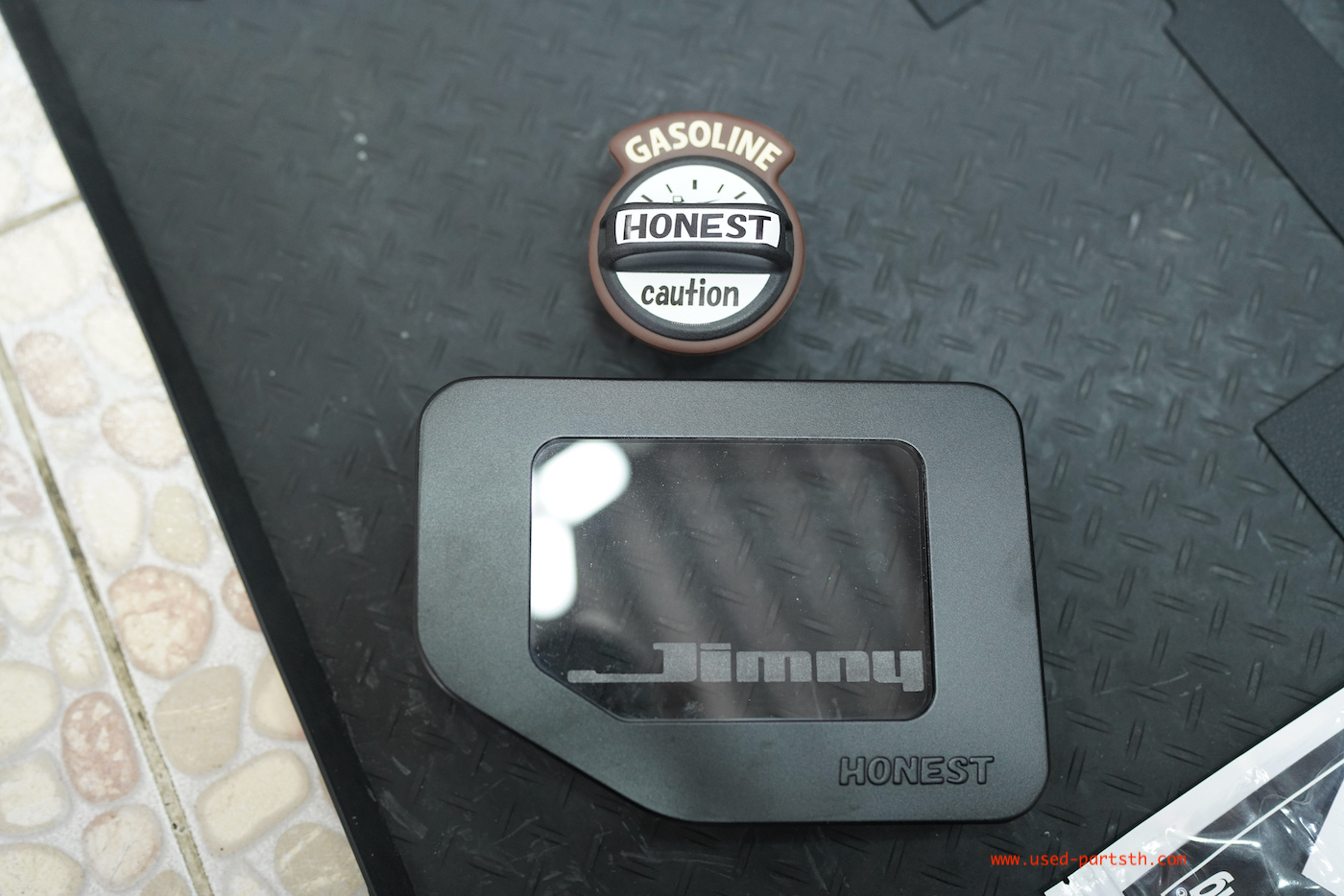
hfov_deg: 54.4
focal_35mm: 35
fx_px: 1307
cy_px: 448
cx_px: 672
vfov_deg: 37.9
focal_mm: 35
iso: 1600
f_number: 2
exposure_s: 1/250
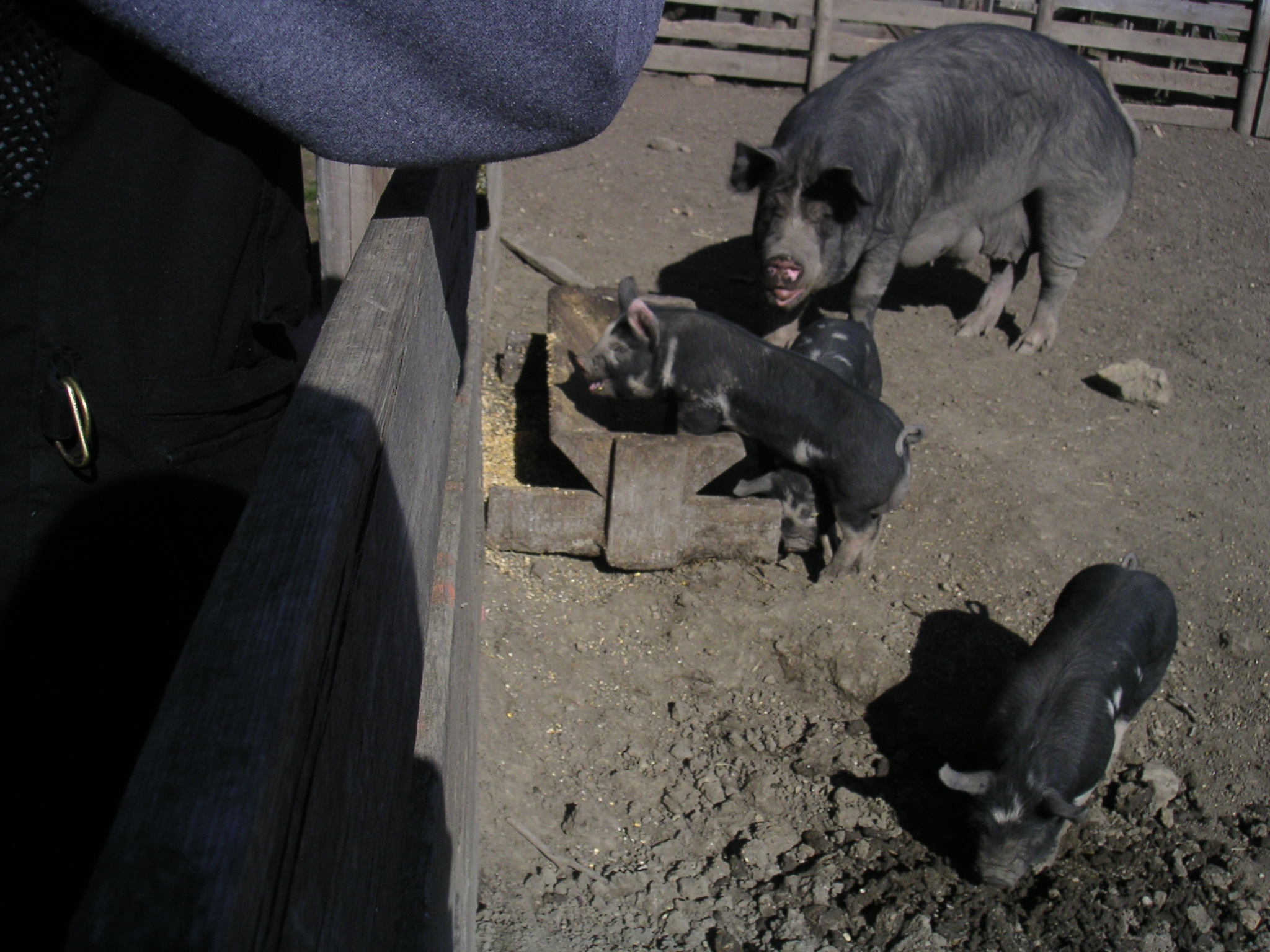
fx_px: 1394
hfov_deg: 49.0
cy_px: 476
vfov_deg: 37.7
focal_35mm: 38
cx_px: 635
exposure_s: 1/250
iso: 50
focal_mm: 6
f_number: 6.7
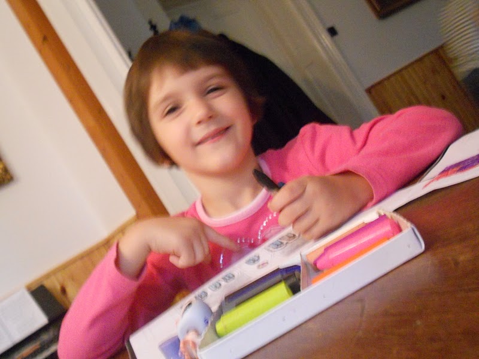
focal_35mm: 38
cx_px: 240
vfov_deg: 37.7
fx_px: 526
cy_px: 180
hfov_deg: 49.0
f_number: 3.9
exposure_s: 1/6
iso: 800
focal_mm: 6.9
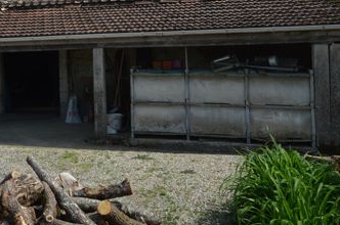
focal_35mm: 51
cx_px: 16
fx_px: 481
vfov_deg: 25.6
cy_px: 27
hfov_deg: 35.9
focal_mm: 16
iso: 100
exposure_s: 1/250
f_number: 8
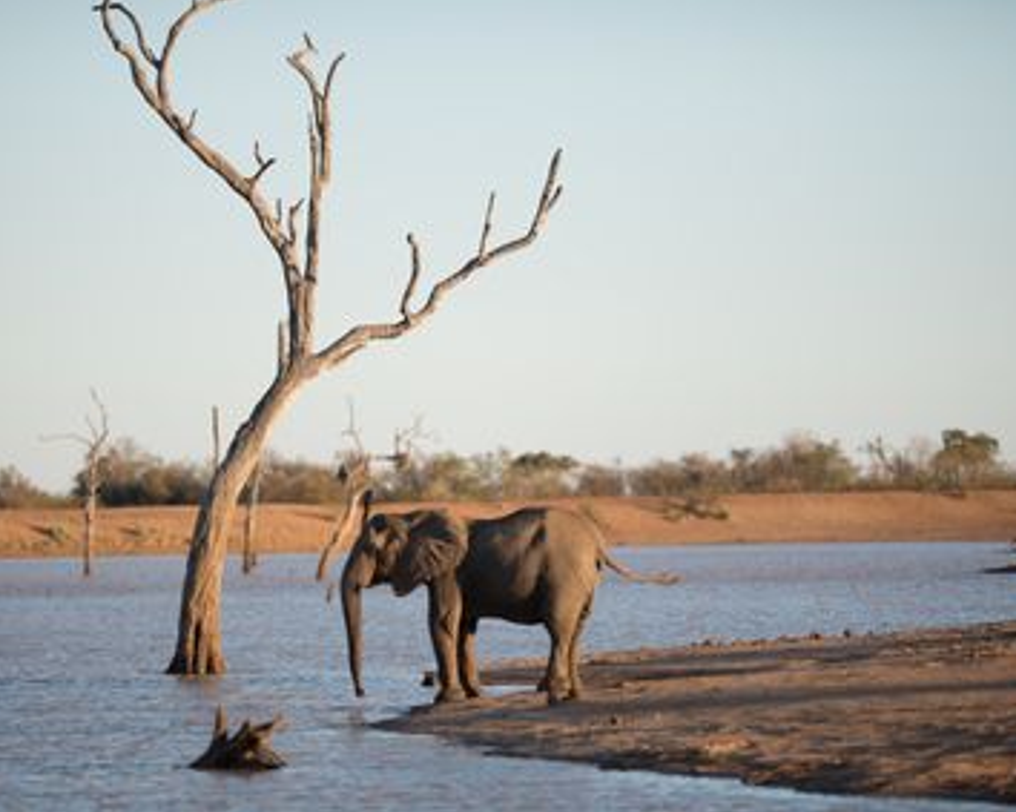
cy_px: 422
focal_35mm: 238
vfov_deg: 6.5
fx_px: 7155
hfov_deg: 8.1
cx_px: 458
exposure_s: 1/1000
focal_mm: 200
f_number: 2
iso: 50
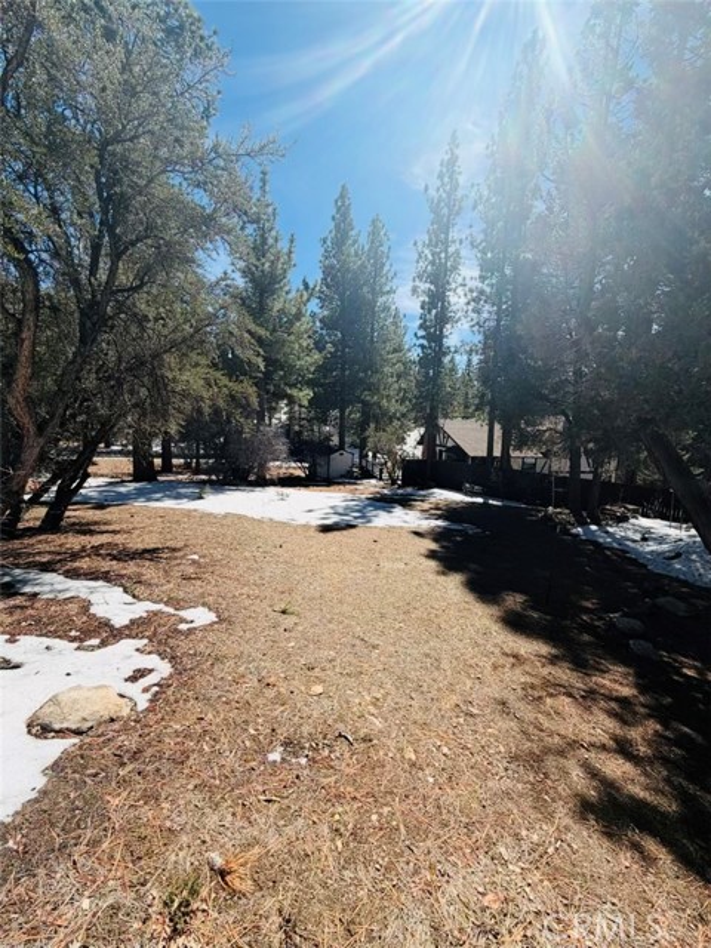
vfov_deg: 102.1
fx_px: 383
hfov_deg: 85.7
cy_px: 474
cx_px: 356
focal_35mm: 14
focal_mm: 2.22
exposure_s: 1/779
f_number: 2.2
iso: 20
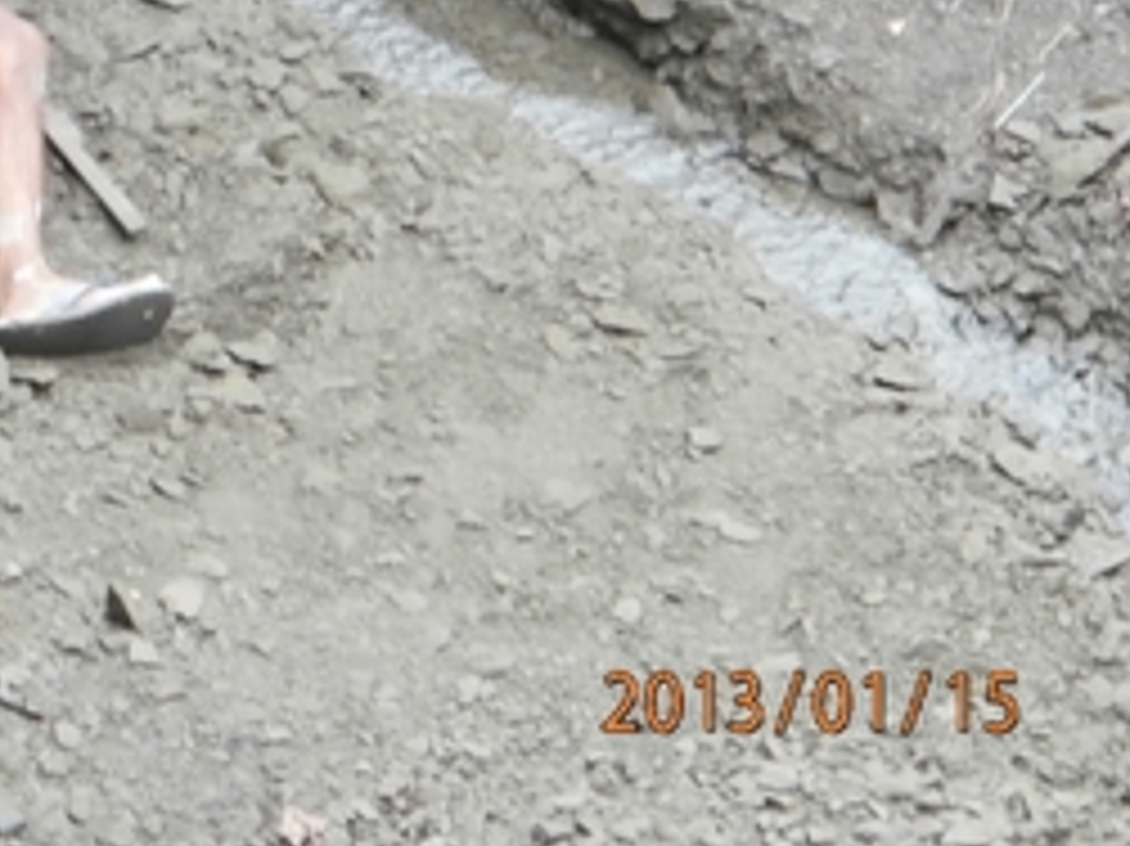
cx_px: -171
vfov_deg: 2.6
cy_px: -99
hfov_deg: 3.5
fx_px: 18729
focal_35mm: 574
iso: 200
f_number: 5.8
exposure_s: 1/80
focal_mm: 42
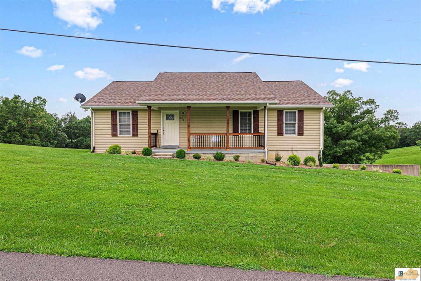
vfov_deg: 59.5
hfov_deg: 81.2
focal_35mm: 21
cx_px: 210
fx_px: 246
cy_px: 140
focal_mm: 21
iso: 100
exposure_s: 1/30
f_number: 7.1
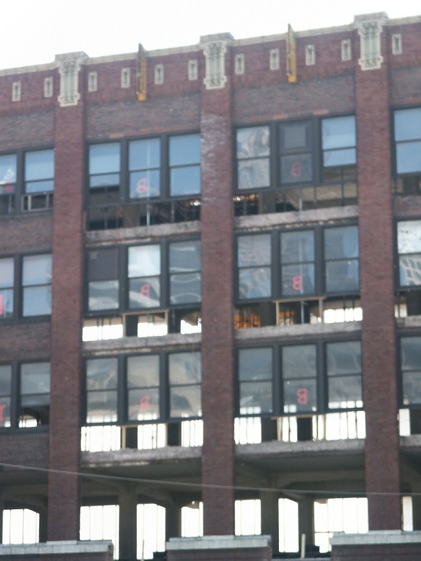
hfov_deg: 14.0
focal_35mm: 106
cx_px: 210
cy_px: 280
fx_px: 1719
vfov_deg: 18.5
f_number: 3.6
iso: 64
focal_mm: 21.63
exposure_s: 1/250
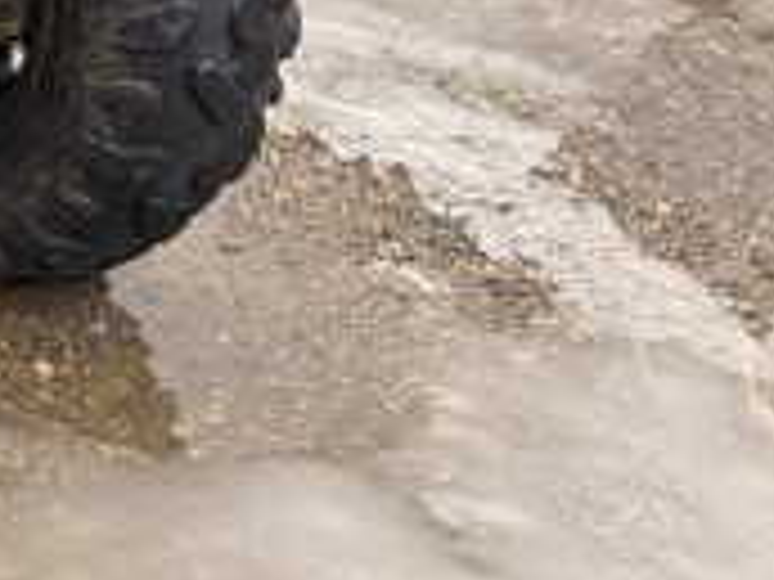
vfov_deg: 11.6
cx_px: -918
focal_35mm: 121
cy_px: -360
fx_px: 2706
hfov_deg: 13.3
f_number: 1.6
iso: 40
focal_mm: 5.96
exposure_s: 1/150
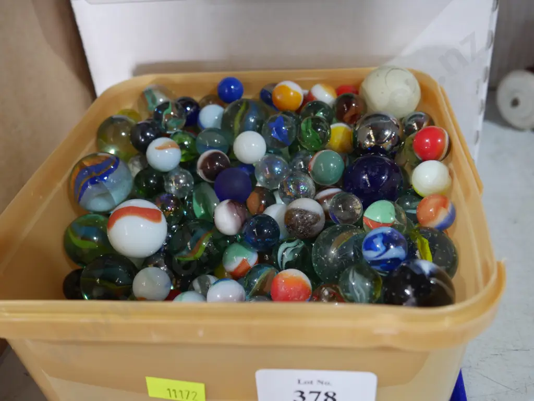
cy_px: 200
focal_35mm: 36
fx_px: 556
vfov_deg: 39.7
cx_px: 267
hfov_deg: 51.3
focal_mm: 18
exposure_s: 1/60
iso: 800
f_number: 4
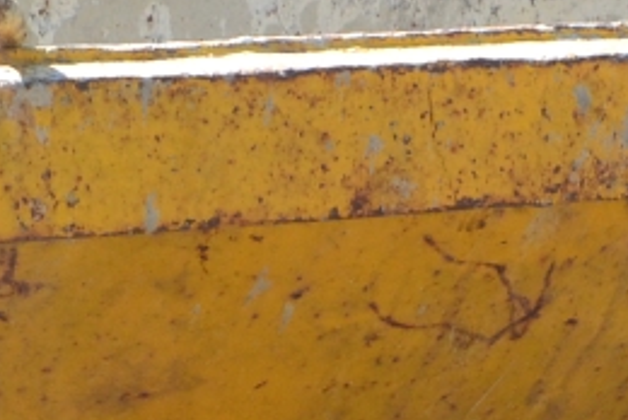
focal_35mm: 166
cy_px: 858
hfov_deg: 12.4
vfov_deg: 7.9
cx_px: 389
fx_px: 2899
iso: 400
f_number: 9
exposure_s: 1/125
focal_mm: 18
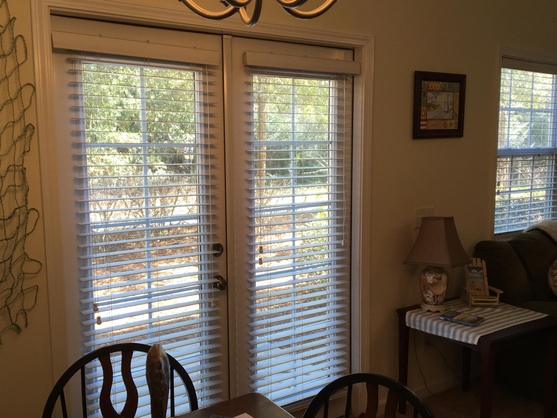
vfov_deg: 41.8
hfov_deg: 54.0
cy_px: 219
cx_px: 277
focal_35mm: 34
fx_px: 547
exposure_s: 1/60
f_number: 2.2
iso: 32
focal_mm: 4.15
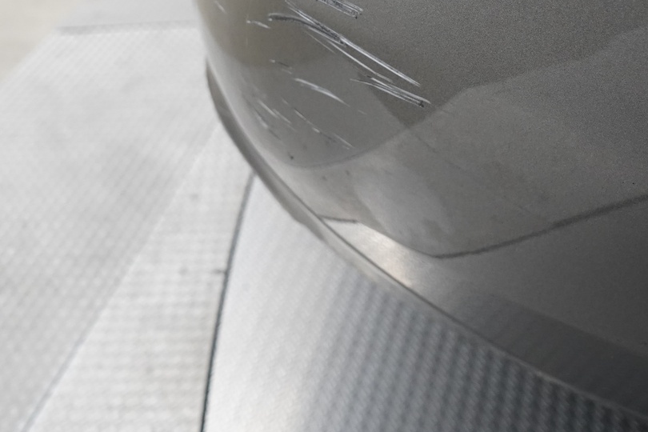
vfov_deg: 23.4
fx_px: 1008
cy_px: 29
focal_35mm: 56
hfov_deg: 35.5
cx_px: 379
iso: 4000
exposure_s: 1/60
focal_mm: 28
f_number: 7.1
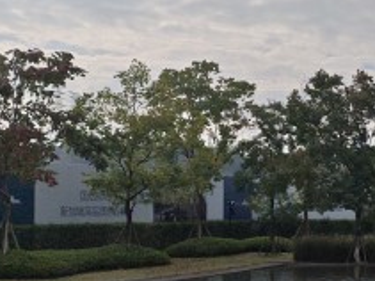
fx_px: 693
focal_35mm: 64
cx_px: 420
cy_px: 206
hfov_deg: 27.5
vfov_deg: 22.7
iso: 50
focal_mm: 6.55
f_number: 1.6
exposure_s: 1/9015
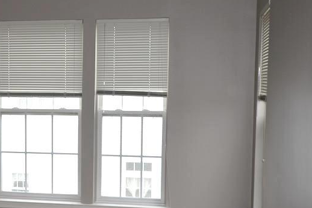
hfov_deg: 26.6
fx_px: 641
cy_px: 134
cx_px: 41
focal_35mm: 74
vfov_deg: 18.4
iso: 200
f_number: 3.5
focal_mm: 20
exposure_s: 1/125
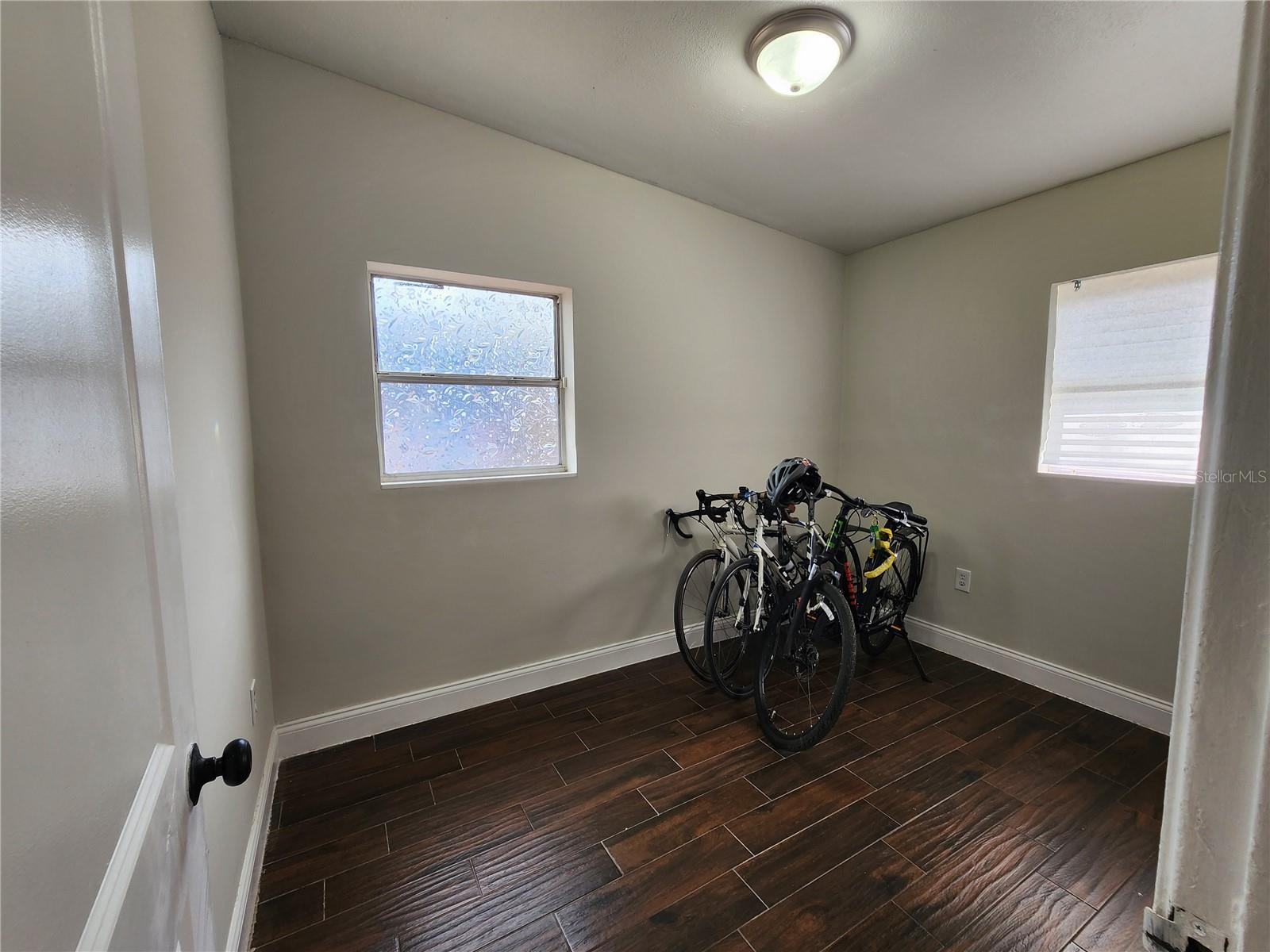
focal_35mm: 13
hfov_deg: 106.2
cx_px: 635
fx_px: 477
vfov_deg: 89.9
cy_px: 476
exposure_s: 1/60
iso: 64
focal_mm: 2.2
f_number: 2.2
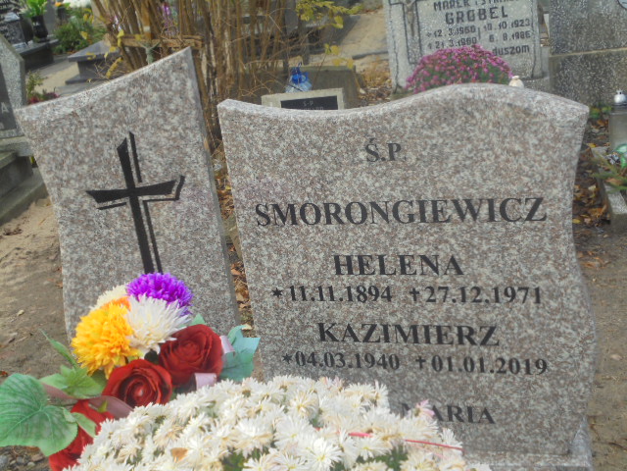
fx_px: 888
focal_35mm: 49
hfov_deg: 38.9
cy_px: 236
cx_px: 314
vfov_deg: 29.7
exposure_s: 1/60
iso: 100
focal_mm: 8.9
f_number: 4.8
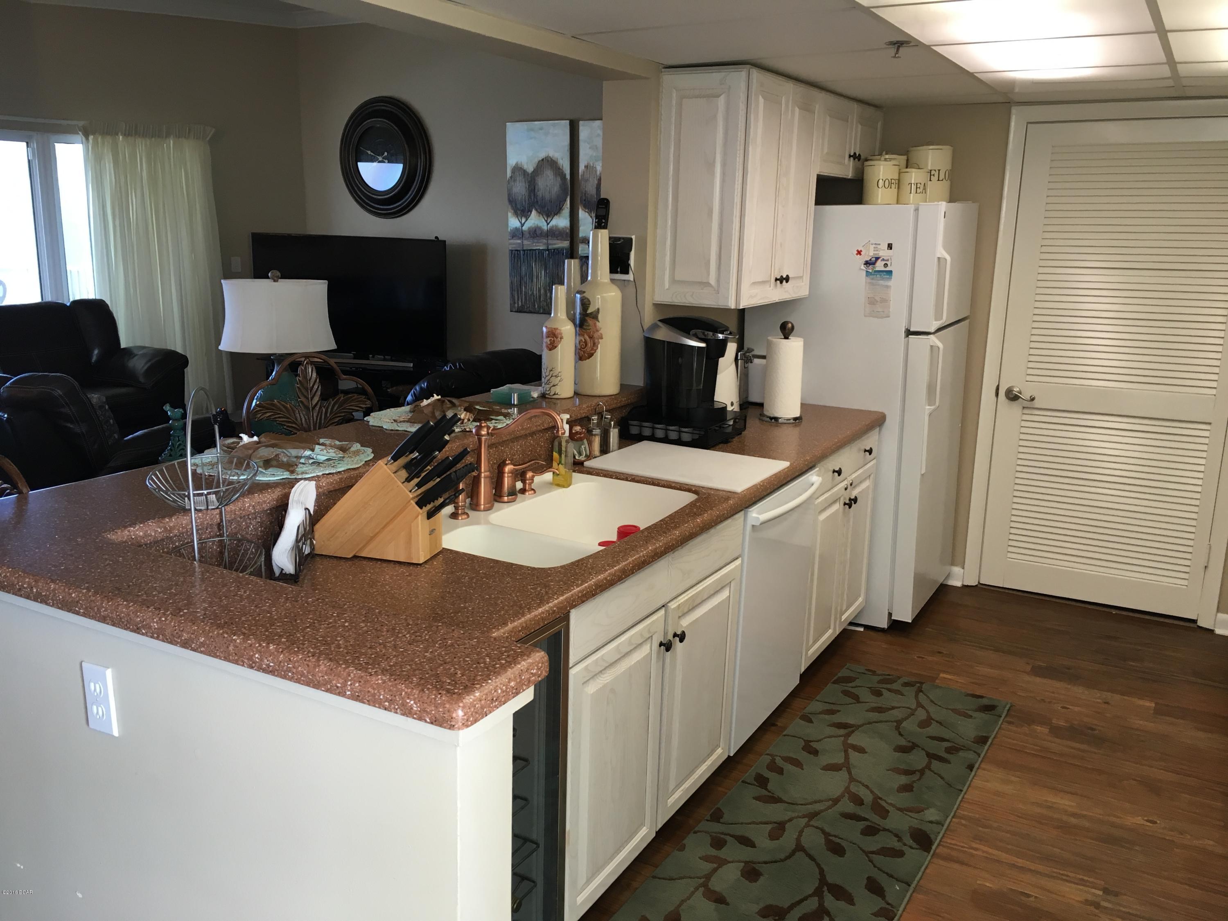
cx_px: 614
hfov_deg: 61.7
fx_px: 1029
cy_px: 460
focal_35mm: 29
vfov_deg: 48.2
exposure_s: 1/30
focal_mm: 4.15
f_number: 2.2
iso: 50
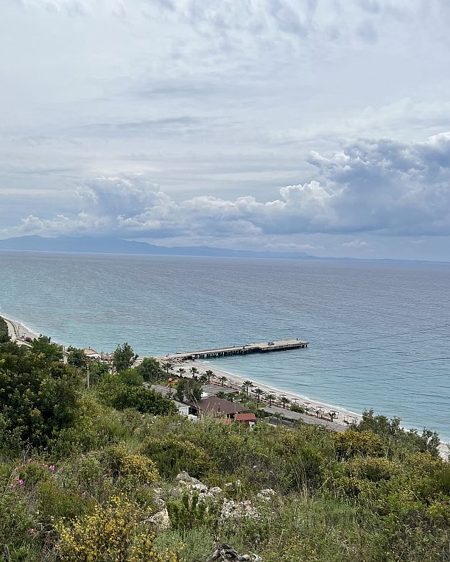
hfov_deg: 41.4
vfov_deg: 52.8
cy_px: 280
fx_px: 566
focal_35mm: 34
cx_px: 86
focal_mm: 5.7
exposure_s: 1/10309
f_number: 1.5
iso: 50
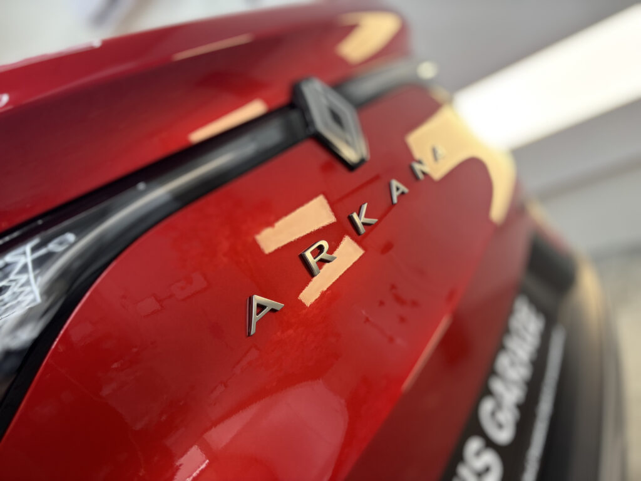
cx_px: 320
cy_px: 240
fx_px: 481
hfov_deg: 67.3
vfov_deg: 53.1
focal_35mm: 26
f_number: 1.6
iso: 80
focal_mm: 5.96
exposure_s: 1/100
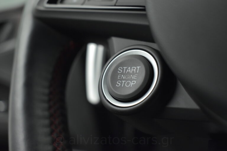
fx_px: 274
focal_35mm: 44
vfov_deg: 30.9
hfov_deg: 44.9
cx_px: 114
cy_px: 76
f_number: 4.2
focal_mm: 29
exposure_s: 1/80
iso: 1600
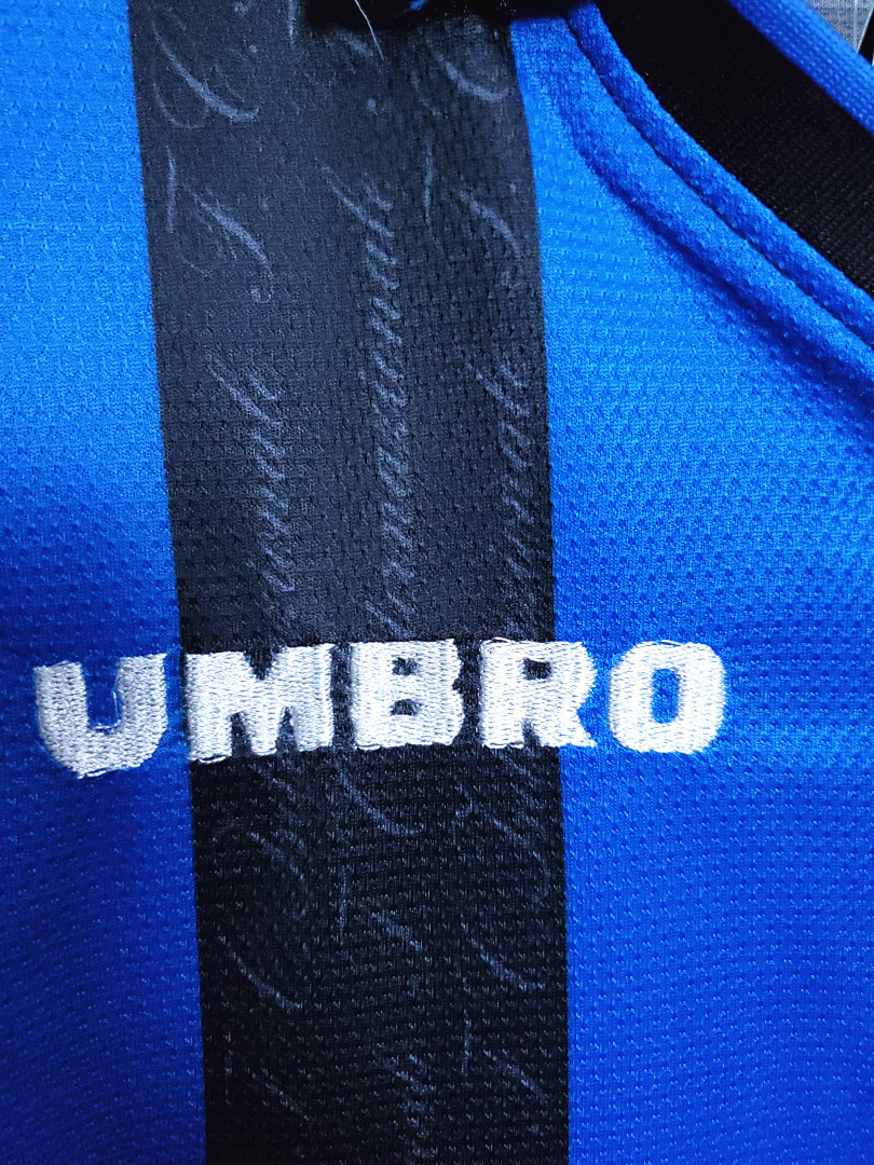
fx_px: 875
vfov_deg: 67.3
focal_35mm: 26
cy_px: 582
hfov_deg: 53.1
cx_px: 437
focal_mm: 4.3
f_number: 1.5
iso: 400
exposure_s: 1/90
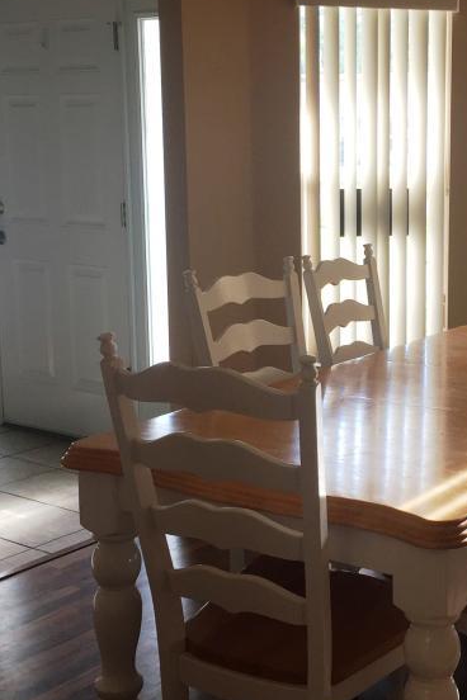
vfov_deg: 35.6
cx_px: 385
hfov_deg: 23.8
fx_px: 1090
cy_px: 346
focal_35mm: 56
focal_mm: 4.15
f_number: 2.2
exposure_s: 1/60
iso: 32
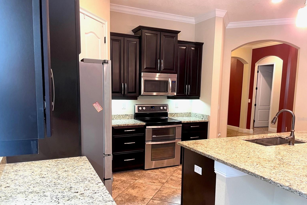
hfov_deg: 65.5
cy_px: 119
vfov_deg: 46.2
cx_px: 157
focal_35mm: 28
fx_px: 239
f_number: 1.6
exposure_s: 1/60
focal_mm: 4.2
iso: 200
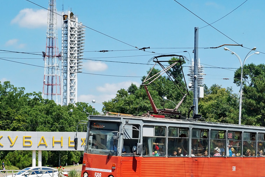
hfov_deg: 24.4
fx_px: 609
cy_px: 119
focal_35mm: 83
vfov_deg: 16.4
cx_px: 187
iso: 200
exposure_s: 1/800
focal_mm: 35
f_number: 7.1
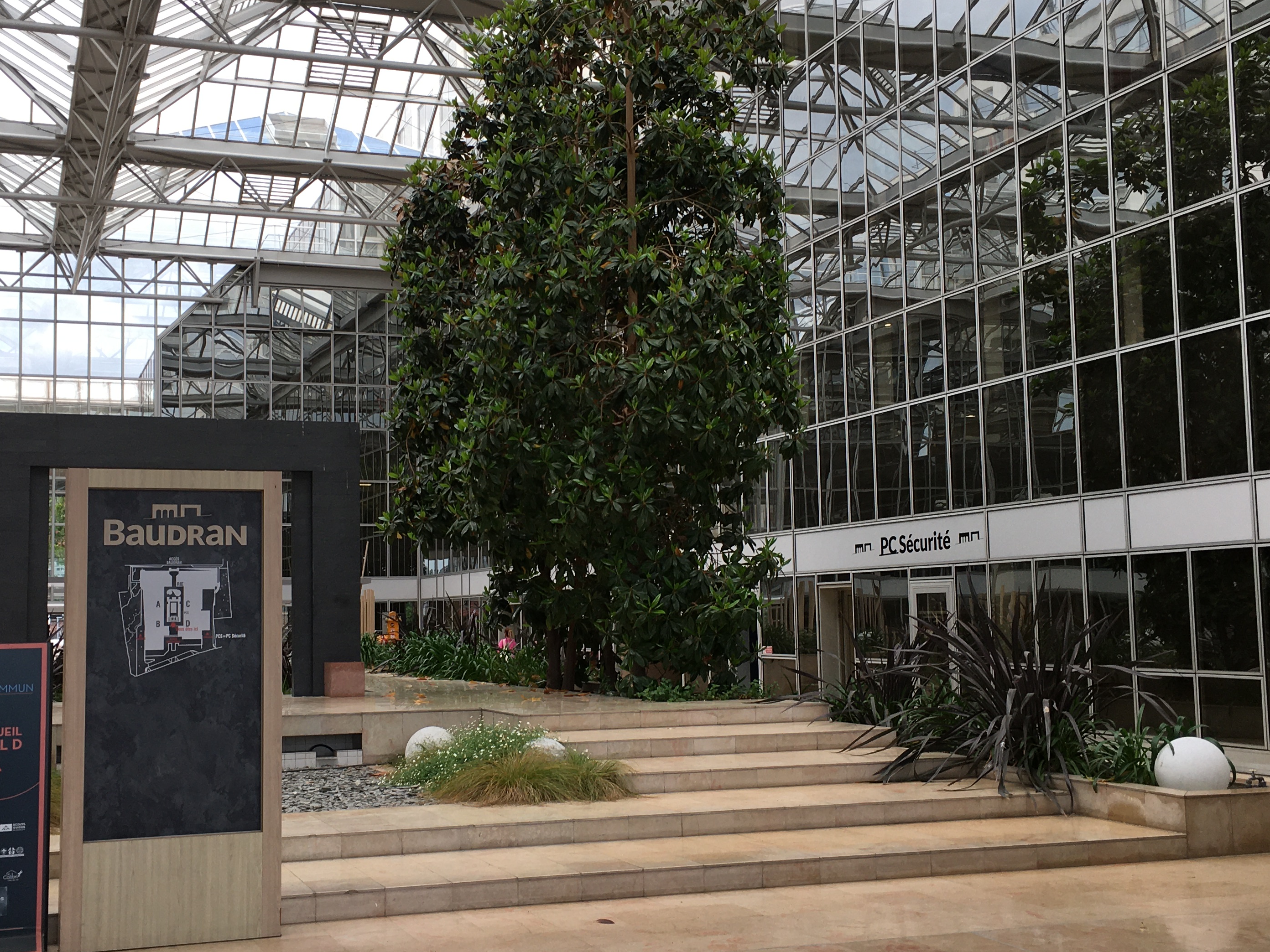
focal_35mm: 42
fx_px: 1541
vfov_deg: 34.3
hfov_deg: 44.6
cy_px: 484
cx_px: 532
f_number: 2.2
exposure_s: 1/120
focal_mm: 4.15
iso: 25
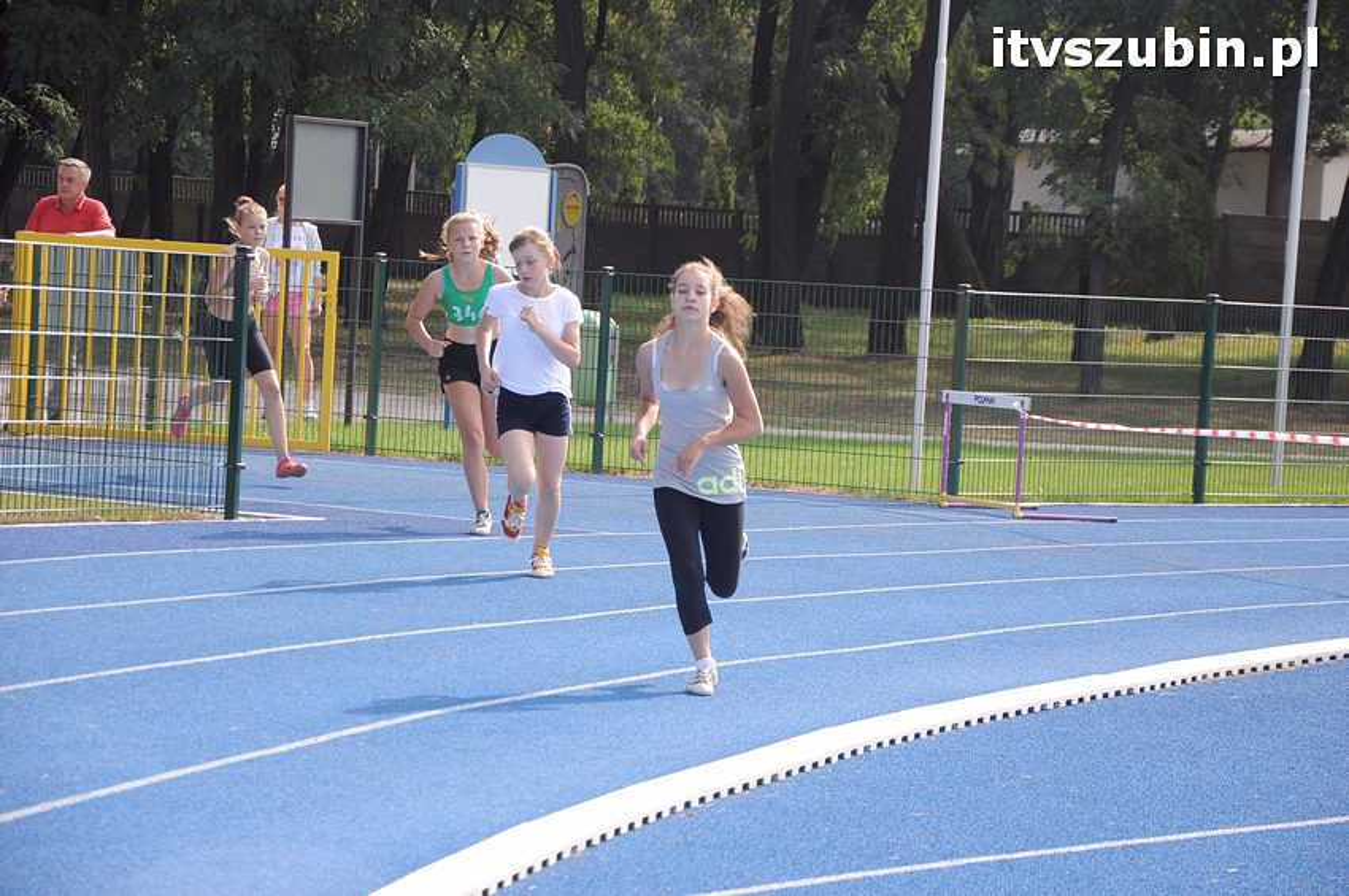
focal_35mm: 135
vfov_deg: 10.1
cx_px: 674
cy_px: 448
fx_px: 5054
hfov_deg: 15.2
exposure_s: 1/640
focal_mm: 90
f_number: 6.3
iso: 400
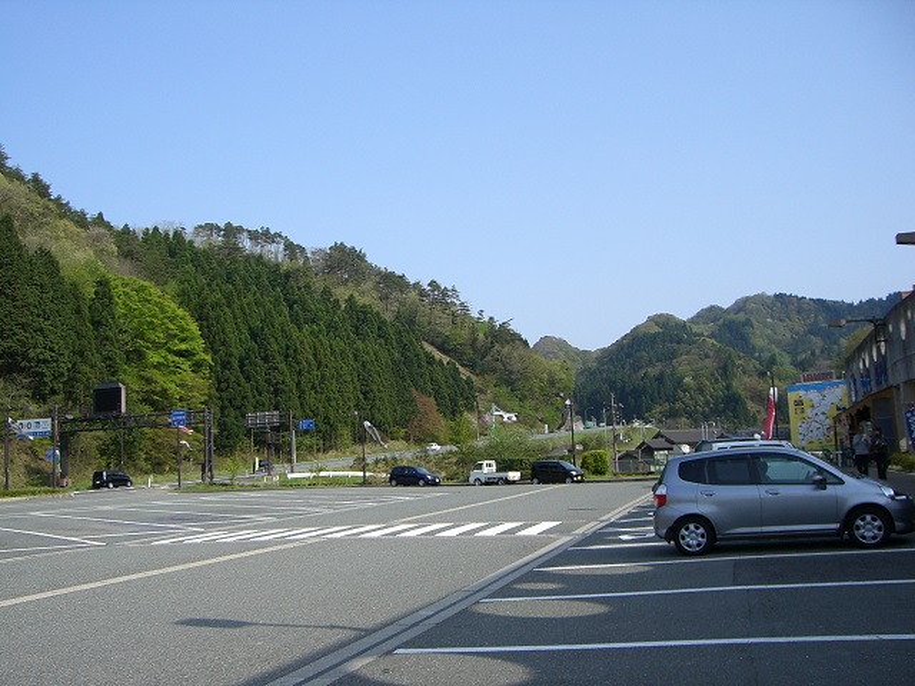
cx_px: 458
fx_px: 1004
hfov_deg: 49.0
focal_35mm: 38
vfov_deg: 37.7
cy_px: 343
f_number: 4.3
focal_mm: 6.2
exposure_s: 1/500
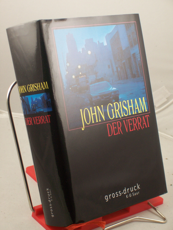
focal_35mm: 102
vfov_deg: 19.2
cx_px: 86
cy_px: 115
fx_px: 679
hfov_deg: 14.5
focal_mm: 16.8
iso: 160
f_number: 4.6
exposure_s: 1/60
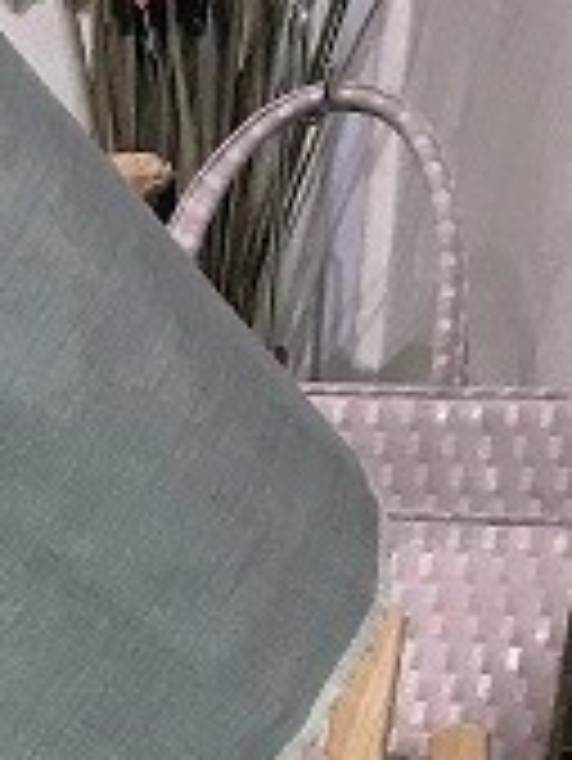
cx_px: -766
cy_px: 1122
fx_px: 3213
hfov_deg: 9.2
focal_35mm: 146
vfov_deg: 12.8
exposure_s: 1/30
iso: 32
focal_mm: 4.15
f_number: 2.2
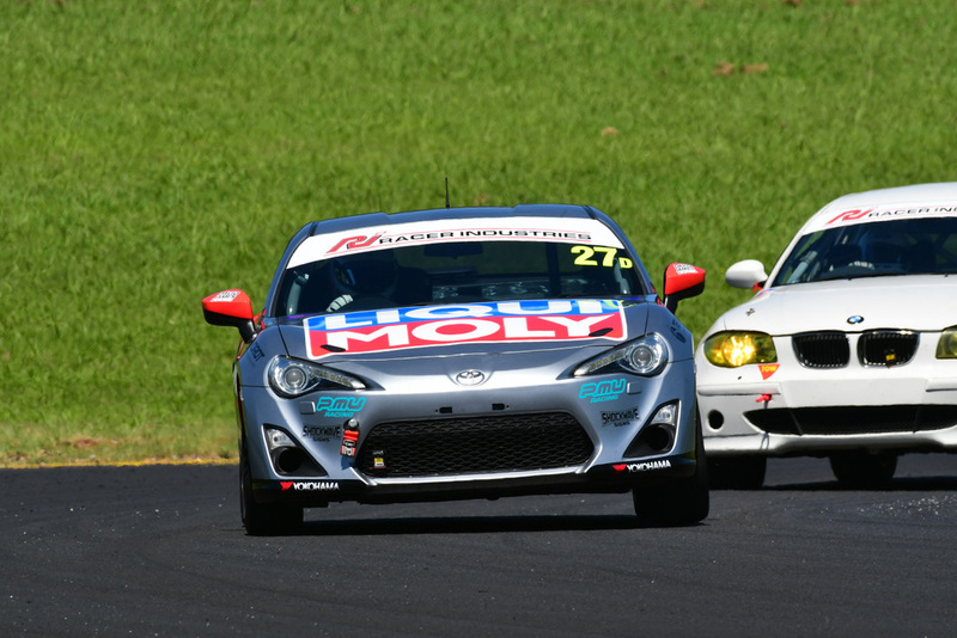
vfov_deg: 1.8
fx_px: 19944
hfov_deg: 2.7
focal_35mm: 750
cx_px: 478
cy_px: 319
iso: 320
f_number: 11
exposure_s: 1/640
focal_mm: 500
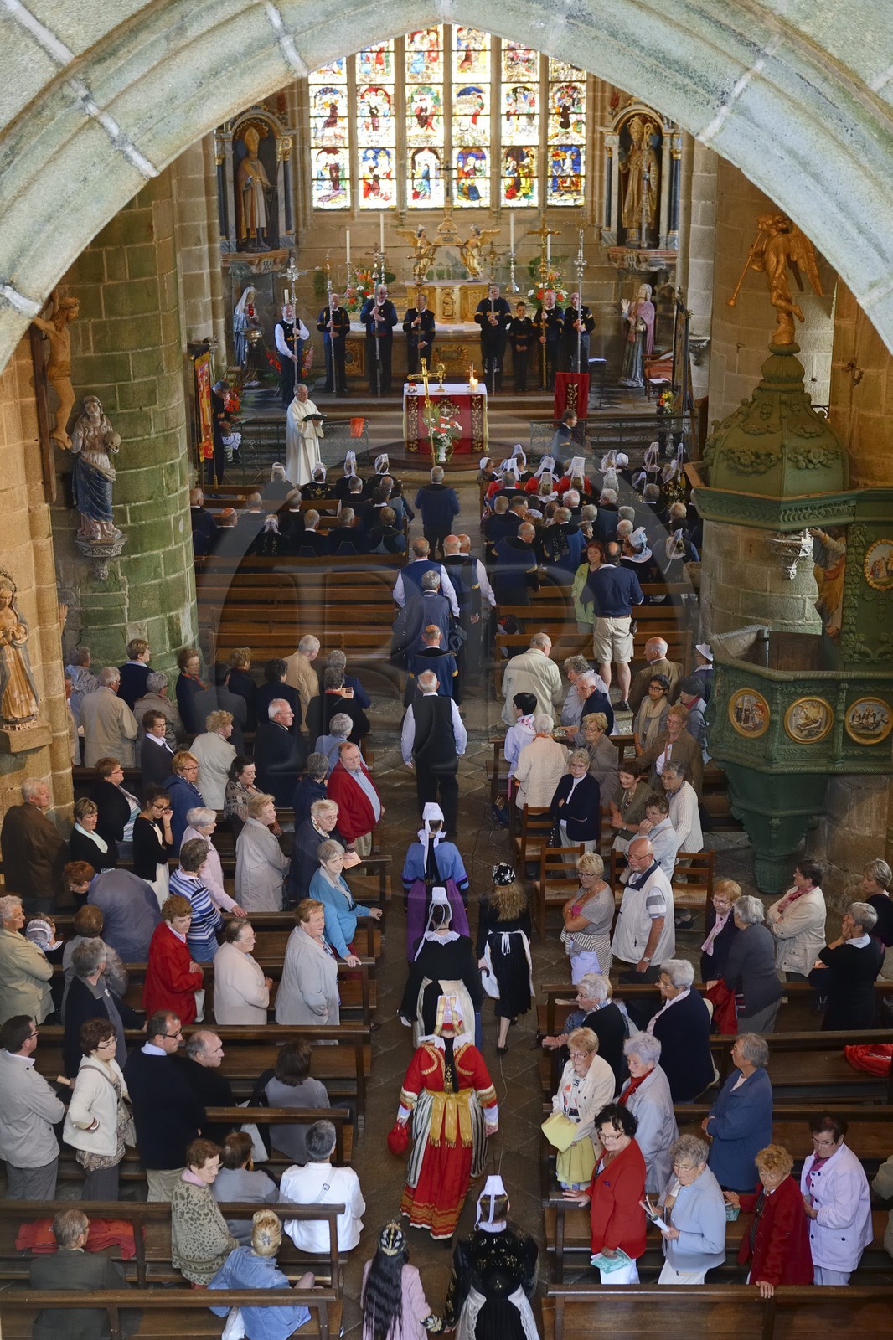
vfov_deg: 39.6
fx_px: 1861
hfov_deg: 27.0
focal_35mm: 50
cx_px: 446
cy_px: 670
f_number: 4
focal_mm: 50
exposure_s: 1/50
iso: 1600
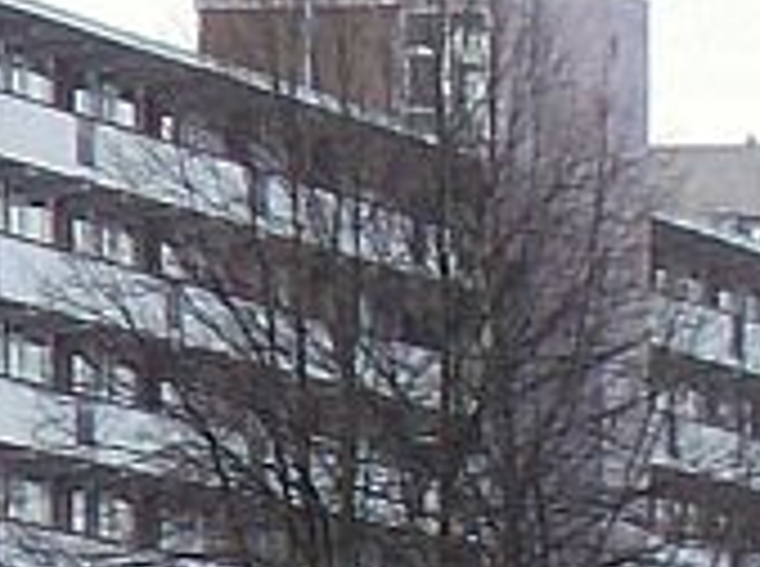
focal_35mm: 654
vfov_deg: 2.3
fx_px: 14328
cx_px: -1048
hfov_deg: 3.0
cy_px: 799
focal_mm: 18
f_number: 4.8
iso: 100
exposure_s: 1/164
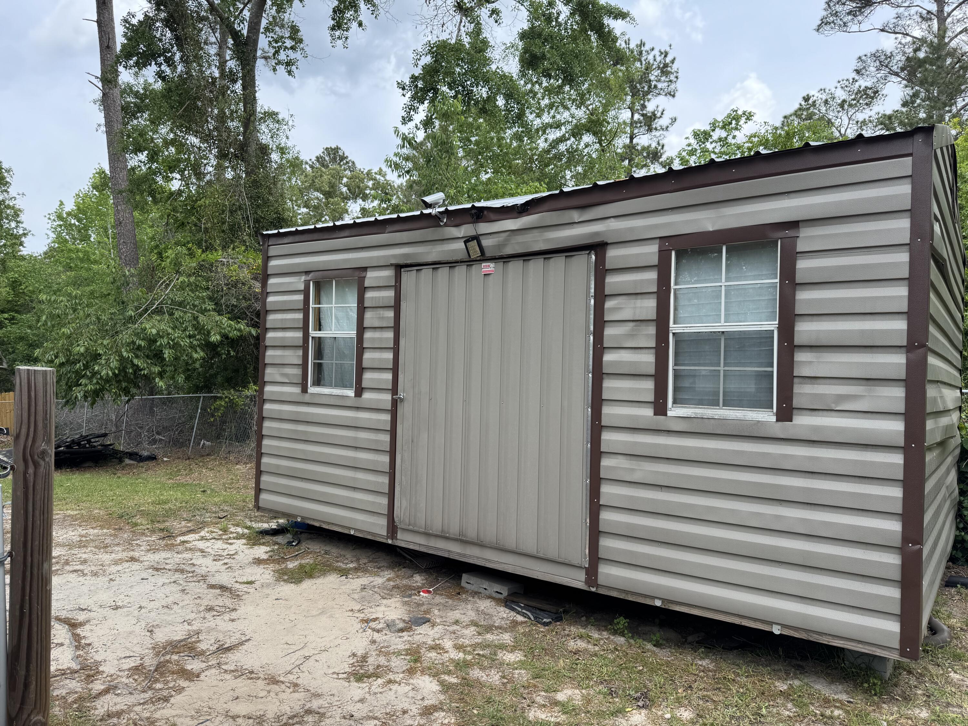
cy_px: 363
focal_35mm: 24
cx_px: 484
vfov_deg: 56.8
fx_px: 671
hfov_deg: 71.6
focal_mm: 6.76
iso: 80
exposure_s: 1/1311
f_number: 1.78
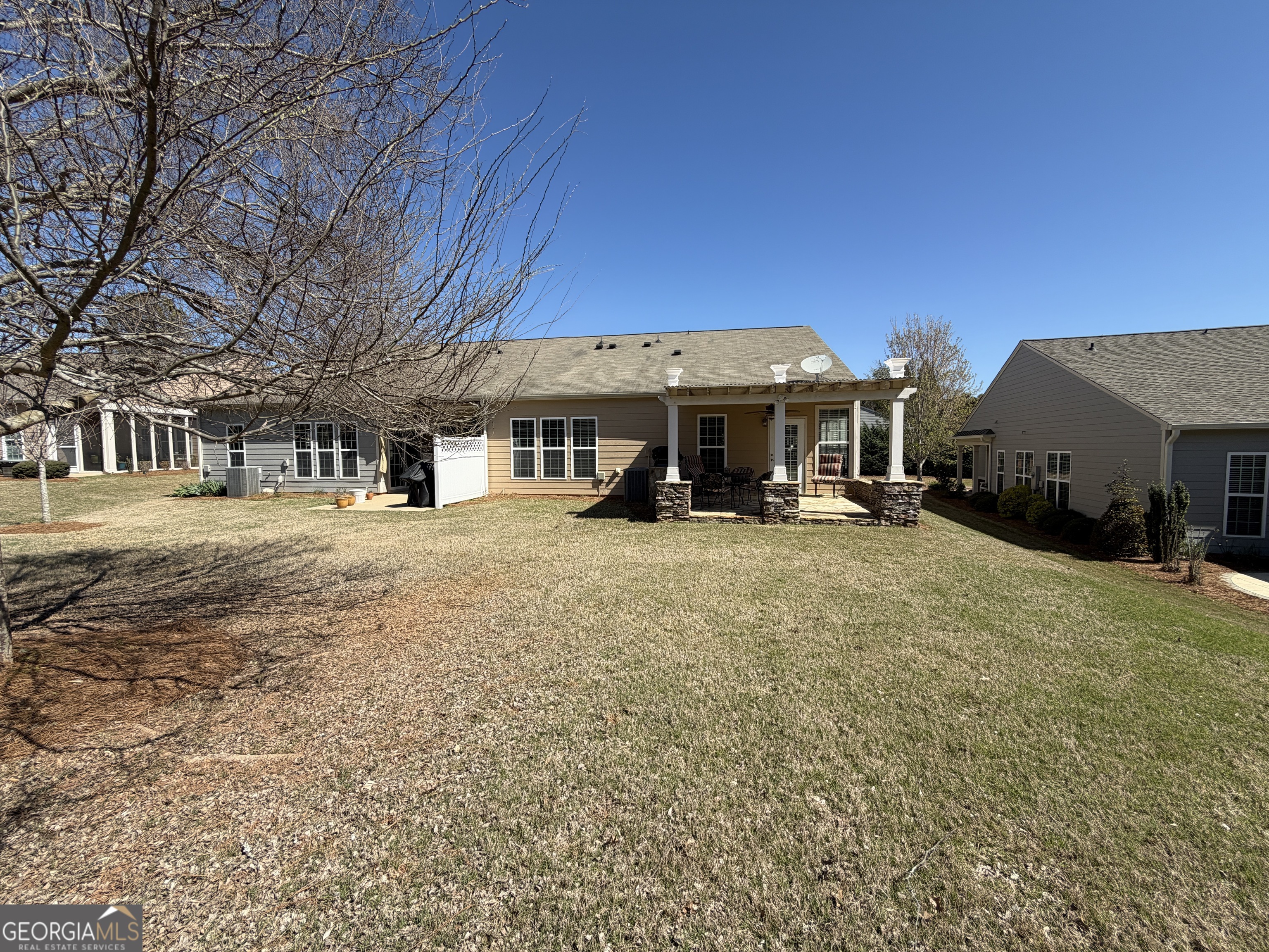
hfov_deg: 102.1
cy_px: 476
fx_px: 513
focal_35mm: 14
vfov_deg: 85.7
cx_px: 634
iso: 25
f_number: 2.2
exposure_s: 1/770
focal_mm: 2.22
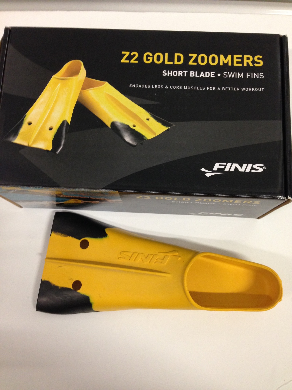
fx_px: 371
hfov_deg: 42.9
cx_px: 146
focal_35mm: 33
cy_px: 195
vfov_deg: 55.4
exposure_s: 1/20
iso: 200
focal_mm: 4.12
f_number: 2.4
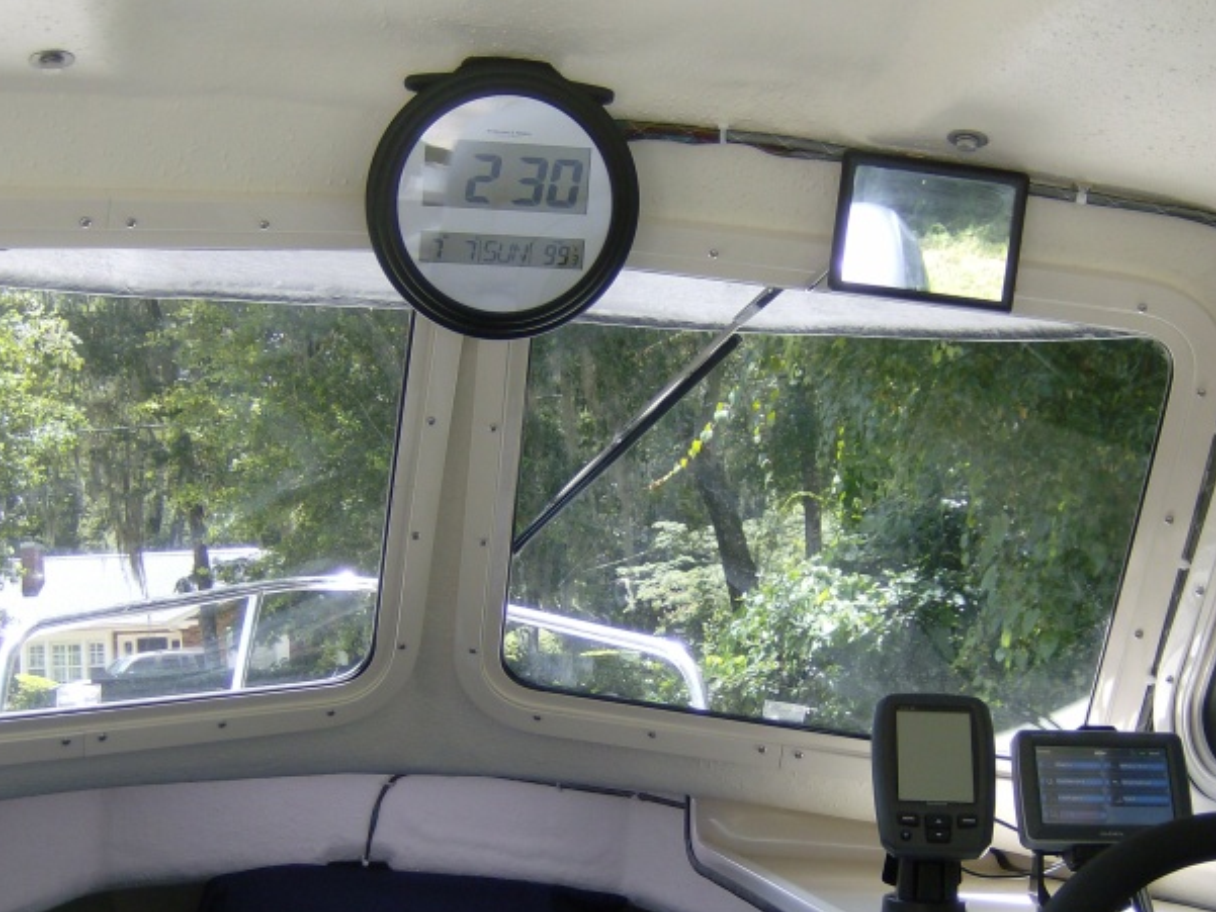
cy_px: 574
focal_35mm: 48
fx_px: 1686
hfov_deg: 39.6
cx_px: 605
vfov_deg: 30.1
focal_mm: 6
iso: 100
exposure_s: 1/206
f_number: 2.8
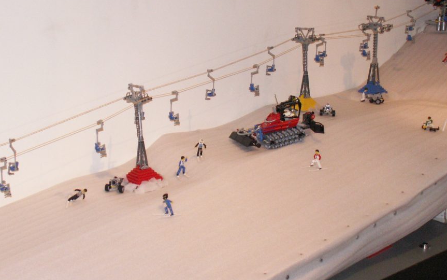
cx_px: 214
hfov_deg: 36.9
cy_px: 117
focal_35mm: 55
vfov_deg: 23.5
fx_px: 670
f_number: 2.8
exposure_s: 1/60
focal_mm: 5.86
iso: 160
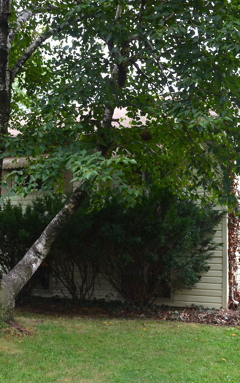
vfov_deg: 39.6
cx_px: 27
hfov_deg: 24.7
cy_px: 192
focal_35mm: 51
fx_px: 533
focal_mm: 22
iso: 400
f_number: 10
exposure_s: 1/60
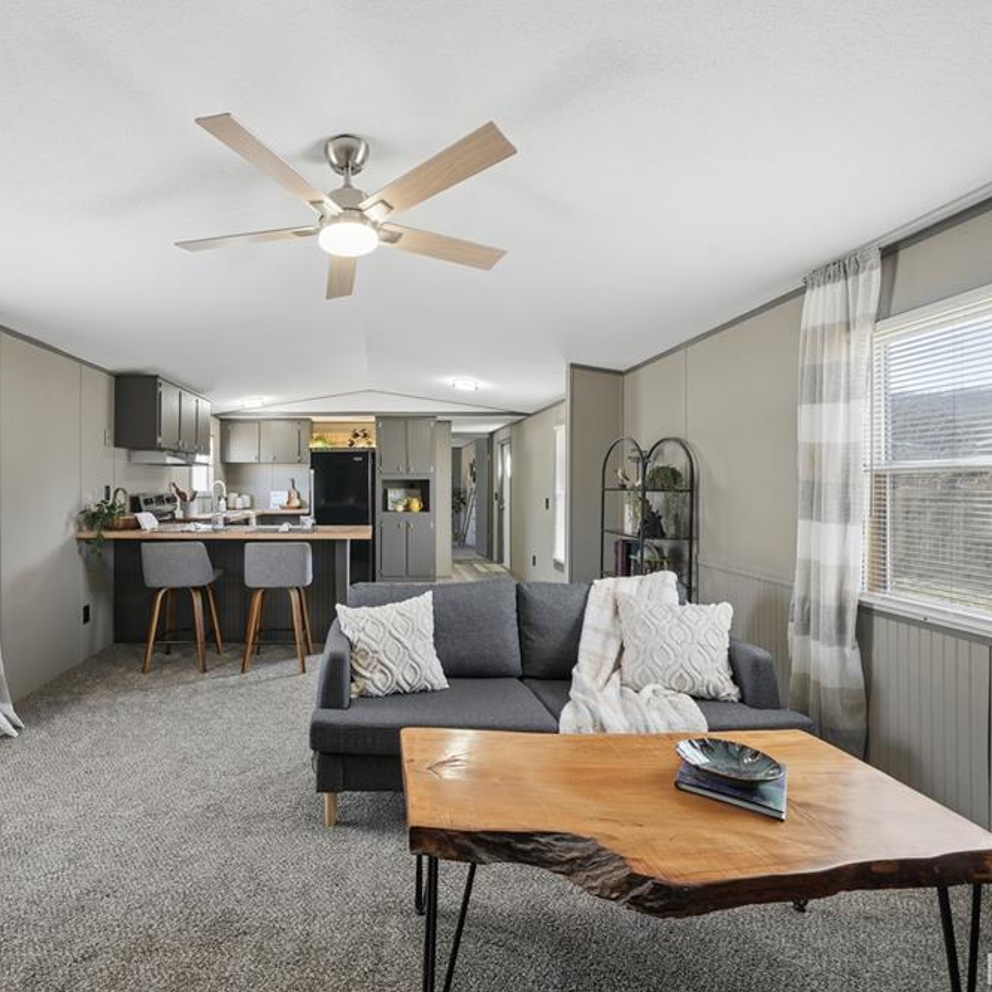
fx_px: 551
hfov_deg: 82.4
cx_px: 371
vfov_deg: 84.0
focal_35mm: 17
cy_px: 493
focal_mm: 13
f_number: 8
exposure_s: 1/25
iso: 400
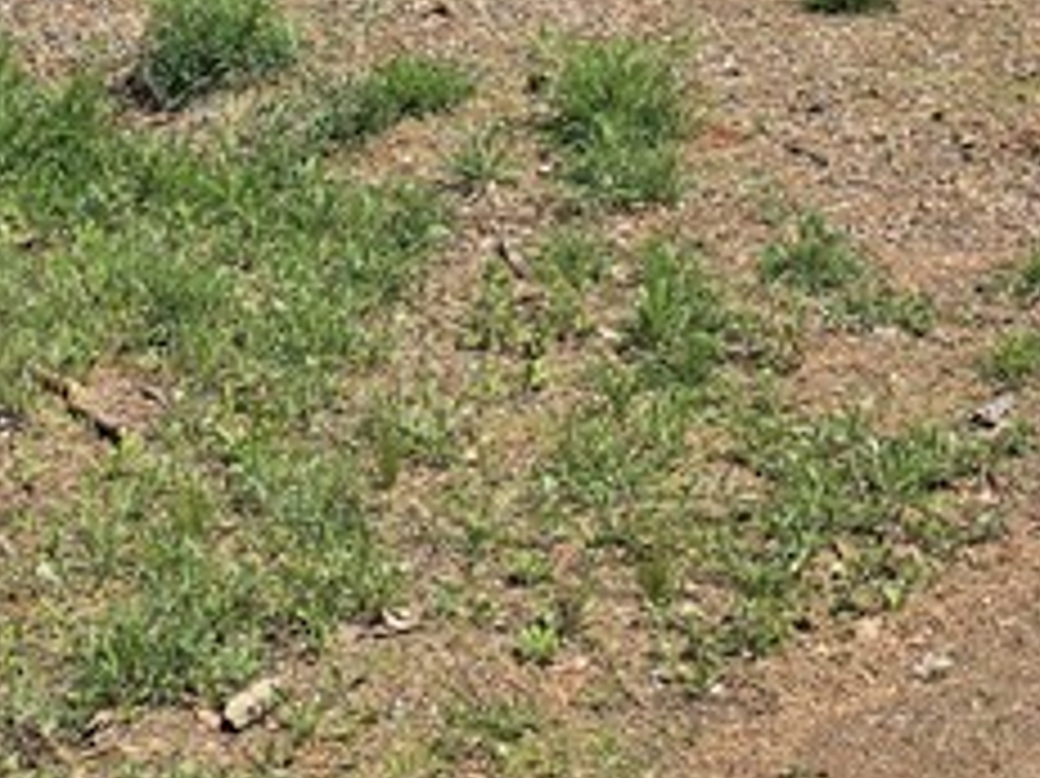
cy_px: -535
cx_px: 324
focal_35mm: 102
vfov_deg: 13.3
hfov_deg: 19.2
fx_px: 3063
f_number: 1.7
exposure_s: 1/927
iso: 12
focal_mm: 6.3
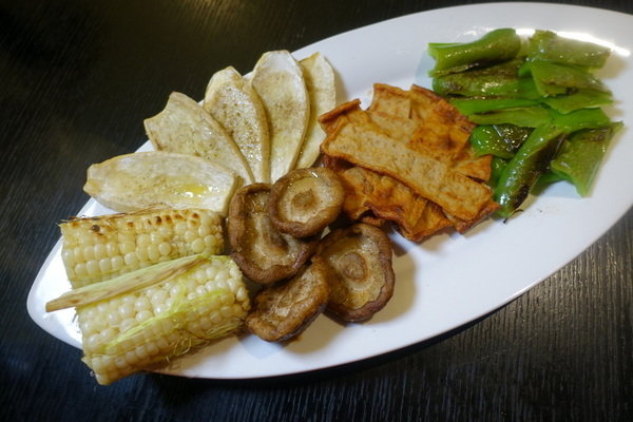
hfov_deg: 73.7
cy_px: 211
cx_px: 316
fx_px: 422
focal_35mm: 24
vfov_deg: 53.1
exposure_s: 1/30
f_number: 2
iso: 125
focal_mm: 8.8
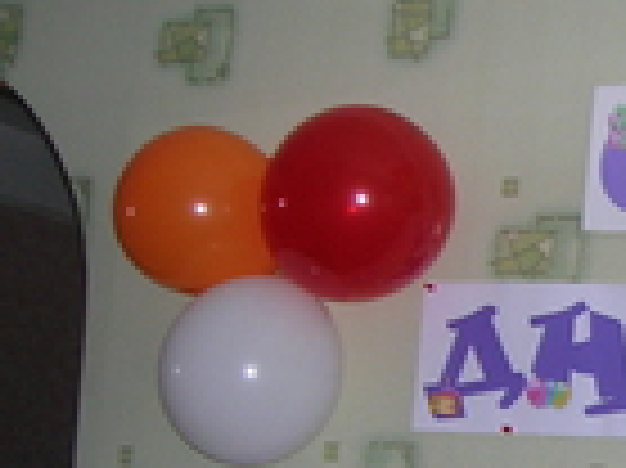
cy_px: 389
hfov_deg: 16.5
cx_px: 892
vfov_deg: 13.4
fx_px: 1988
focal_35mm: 110
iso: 66
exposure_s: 1/60.1
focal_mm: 5.7
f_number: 2.9
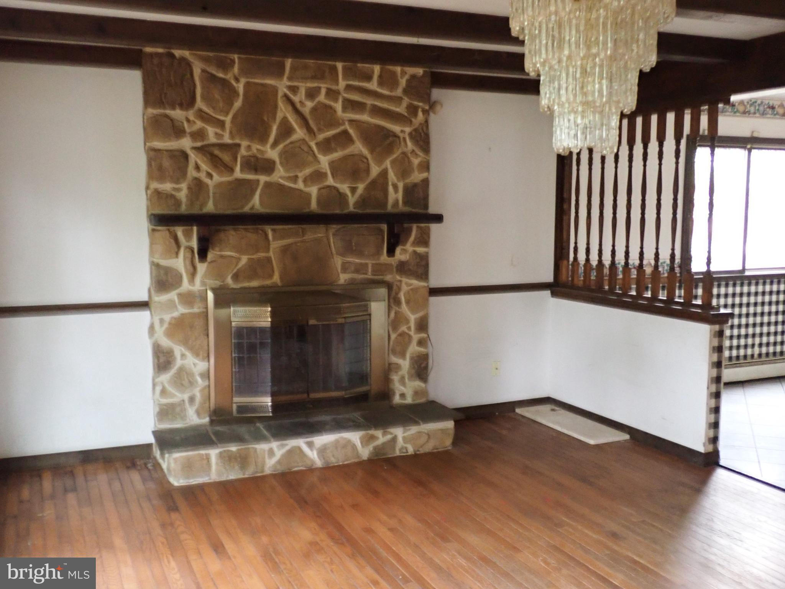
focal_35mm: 36
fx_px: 816
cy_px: 294
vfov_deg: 39.7
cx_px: 392
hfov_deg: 51.4
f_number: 2.5
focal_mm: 6.37
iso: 800
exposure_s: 1/15
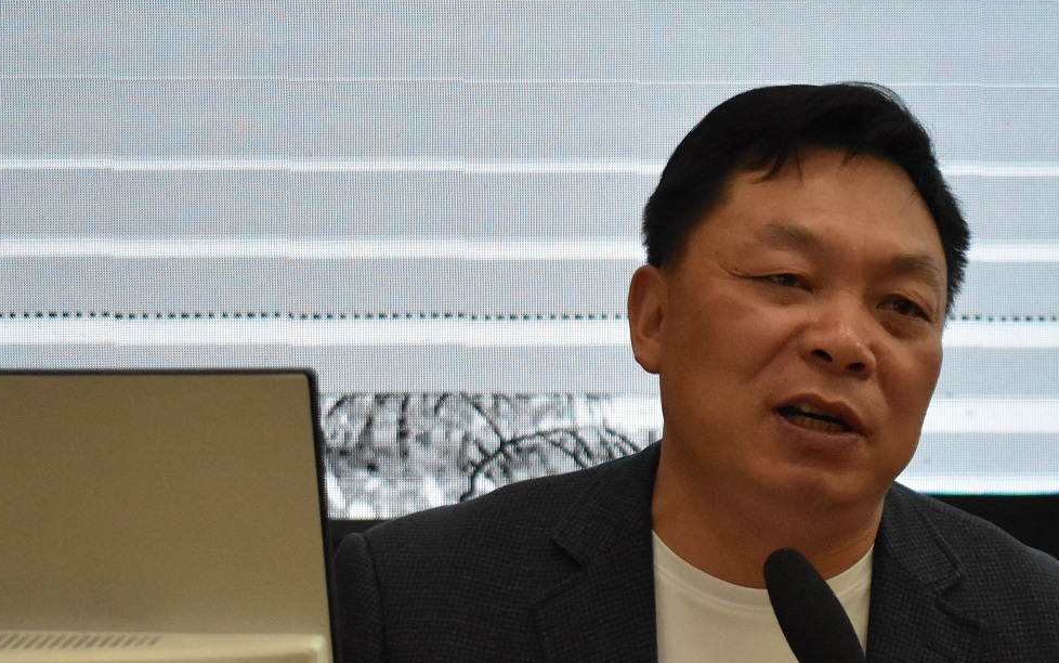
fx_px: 2772
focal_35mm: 96
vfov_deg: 13.6
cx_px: 840
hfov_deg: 21.4
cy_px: 477
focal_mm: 32
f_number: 4.5
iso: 3200
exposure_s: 1/250
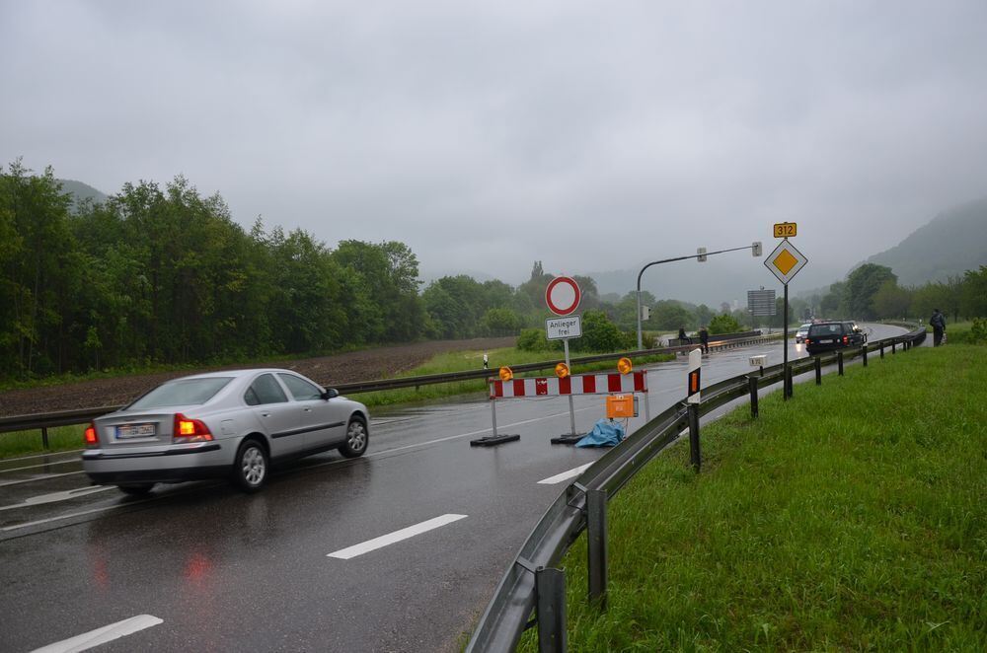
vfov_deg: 47.7
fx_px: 739
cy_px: 326
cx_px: 494
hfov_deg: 67.5
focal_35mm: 27
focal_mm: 18
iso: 400
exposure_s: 1/100
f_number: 5
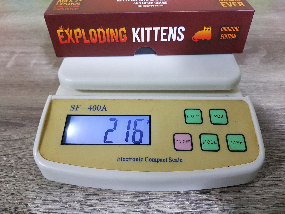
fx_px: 214
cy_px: 107
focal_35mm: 26
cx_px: 142
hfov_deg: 67.3
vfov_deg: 53.1
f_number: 1.7
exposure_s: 1/50
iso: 160
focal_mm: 4.2
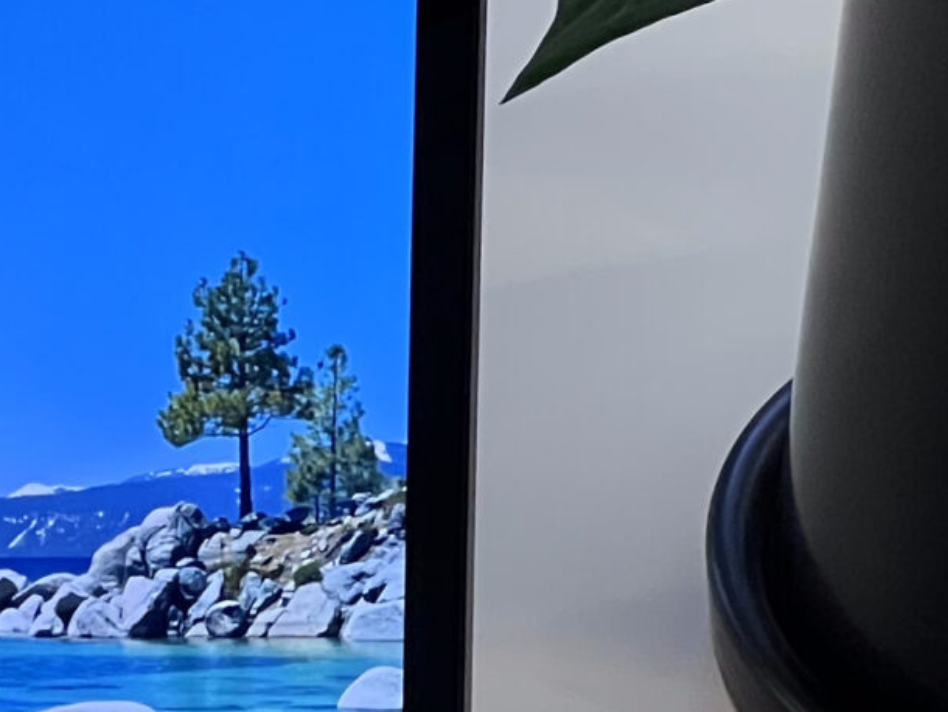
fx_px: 8849
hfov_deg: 6.0
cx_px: -805
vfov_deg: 4.6
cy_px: 1213
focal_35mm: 323
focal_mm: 9
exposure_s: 1/60
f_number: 2.8
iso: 250
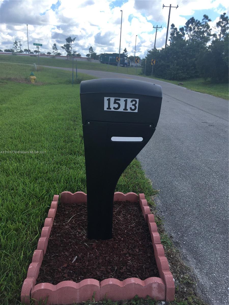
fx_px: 256
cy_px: 152
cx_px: 114
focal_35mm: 29
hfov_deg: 48.2
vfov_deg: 61.7
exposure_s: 1/864
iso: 25
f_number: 2.2
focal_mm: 4.15
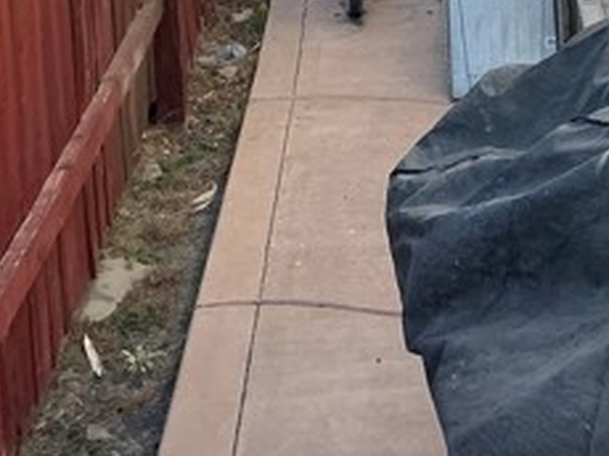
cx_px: 469
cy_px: -53
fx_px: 1371
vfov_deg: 18.1
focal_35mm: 78
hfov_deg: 24.7
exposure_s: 1/409
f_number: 1.8
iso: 25
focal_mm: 3
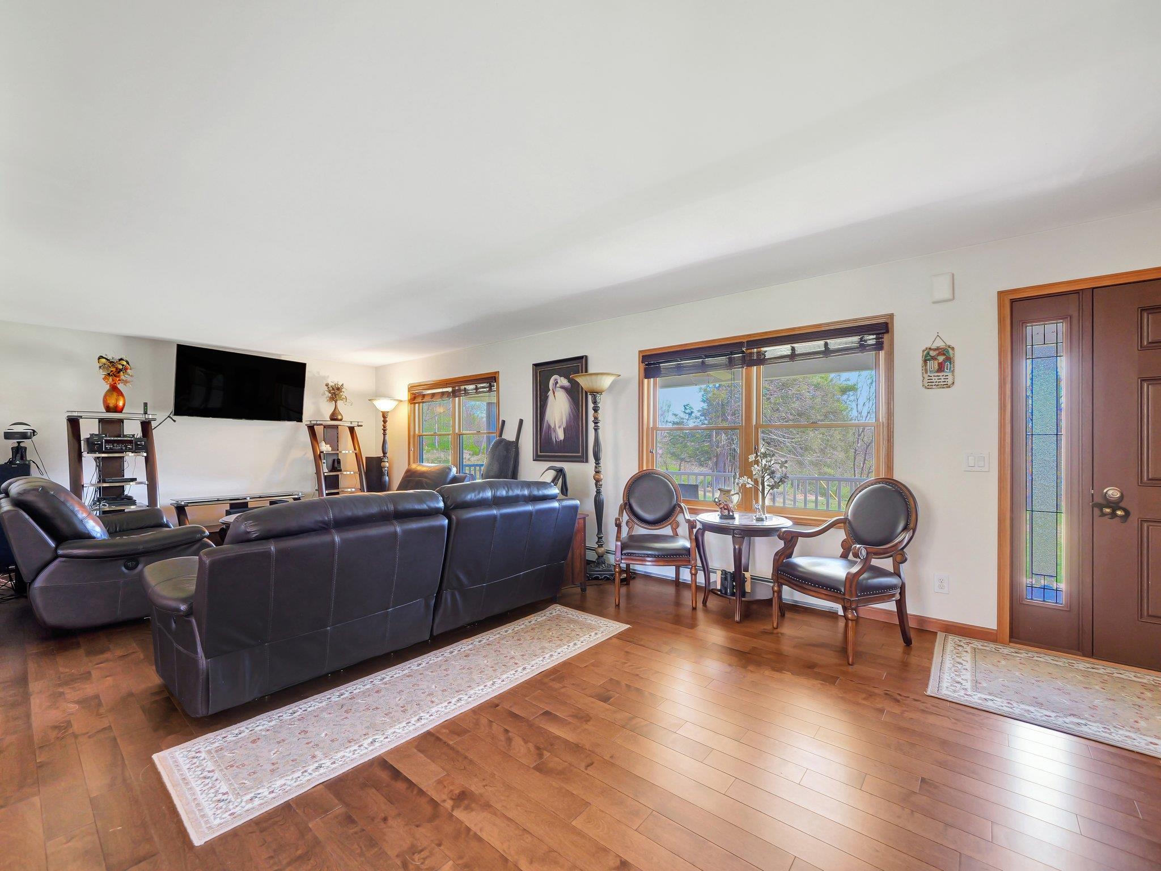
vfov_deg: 85.7
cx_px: 580
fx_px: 470
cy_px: 436
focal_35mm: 14
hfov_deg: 102.1
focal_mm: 7
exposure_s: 1/100
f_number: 3.2
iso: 800
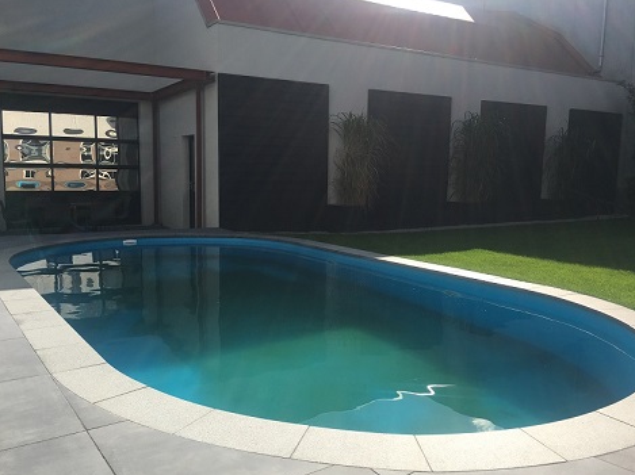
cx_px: 318
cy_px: 240
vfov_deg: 46.7
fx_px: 550
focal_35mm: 30
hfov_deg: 60.0
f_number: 2.2
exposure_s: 1/1709
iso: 25
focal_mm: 4.15
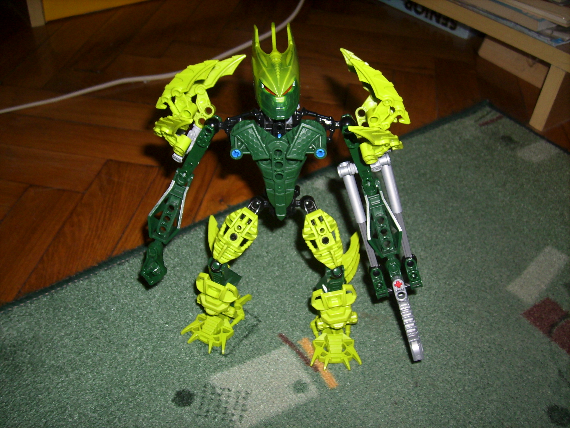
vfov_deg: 44.2
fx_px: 527
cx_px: 285
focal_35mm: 32
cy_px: 214
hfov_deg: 56.8
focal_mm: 5.99
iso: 50
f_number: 7.1
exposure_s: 1/30
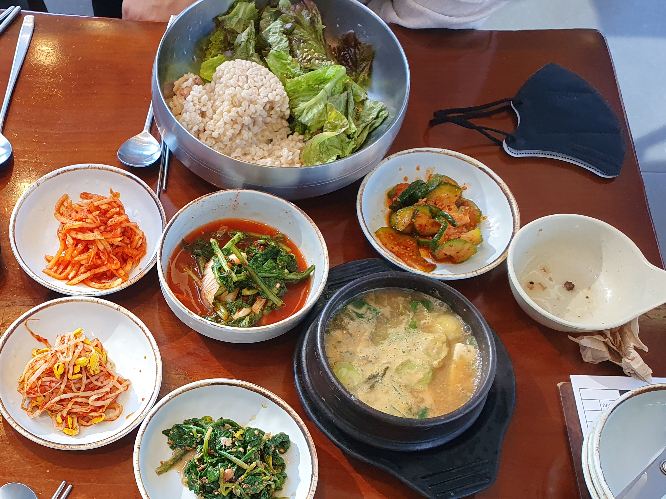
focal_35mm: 42
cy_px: 380
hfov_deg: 42.7
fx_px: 808
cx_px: 130
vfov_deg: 33.6
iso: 100
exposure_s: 1/120
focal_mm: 4.32
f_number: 2.4
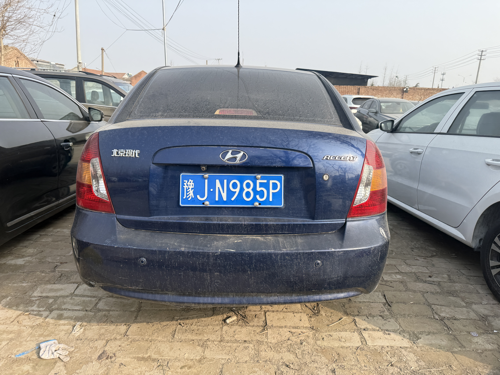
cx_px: 250
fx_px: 347
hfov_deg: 71.6
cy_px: 188
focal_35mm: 24
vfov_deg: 56.8
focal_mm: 6.76
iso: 80
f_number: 1.78
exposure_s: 1/1585
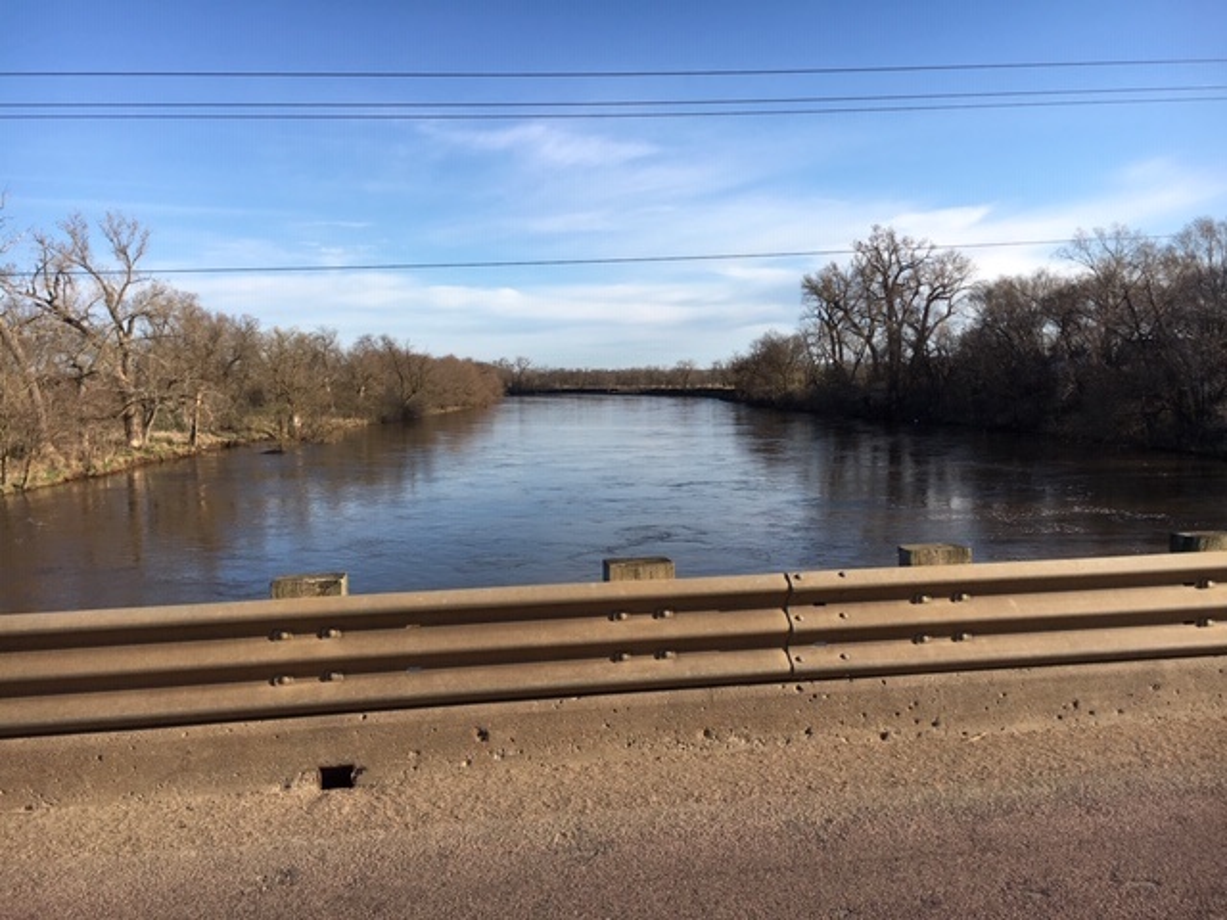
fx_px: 1028
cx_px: 614
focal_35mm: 29
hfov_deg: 61.7
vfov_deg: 48.2
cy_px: 460
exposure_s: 1/1183
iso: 25
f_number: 2.2
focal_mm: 4.15
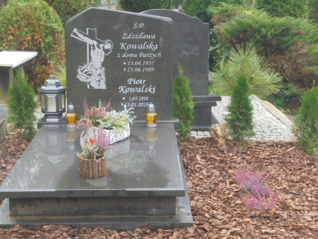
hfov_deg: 30.3
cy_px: 120
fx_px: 588
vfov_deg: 22.9
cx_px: 159
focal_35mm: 64
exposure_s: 1/30
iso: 100
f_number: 5.6
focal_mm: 11.5
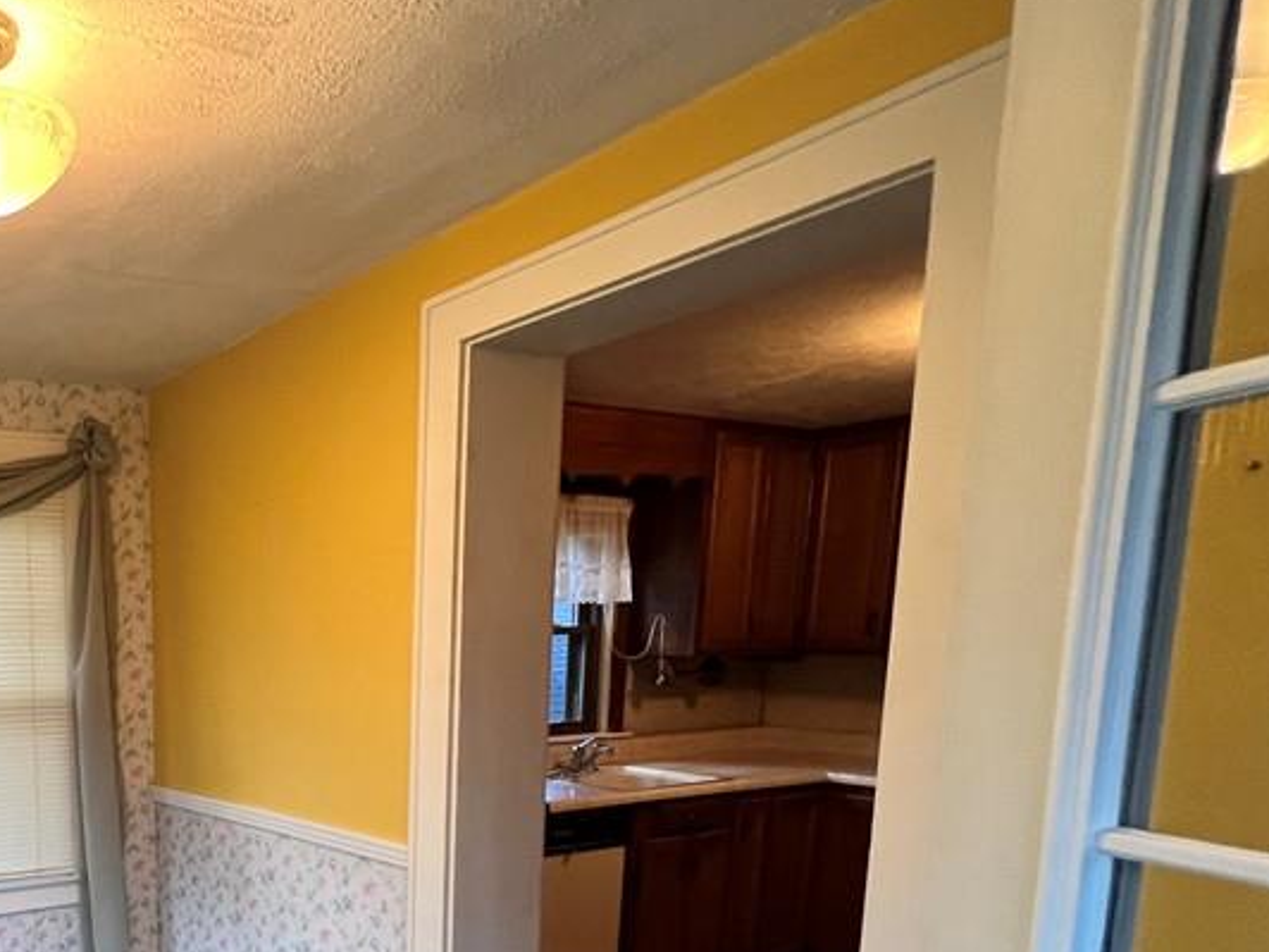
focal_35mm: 25
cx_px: 103
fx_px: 916
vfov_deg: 50.9
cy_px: 785
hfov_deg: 58.2
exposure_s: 1/60
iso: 320
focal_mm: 1.57
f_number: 1.8
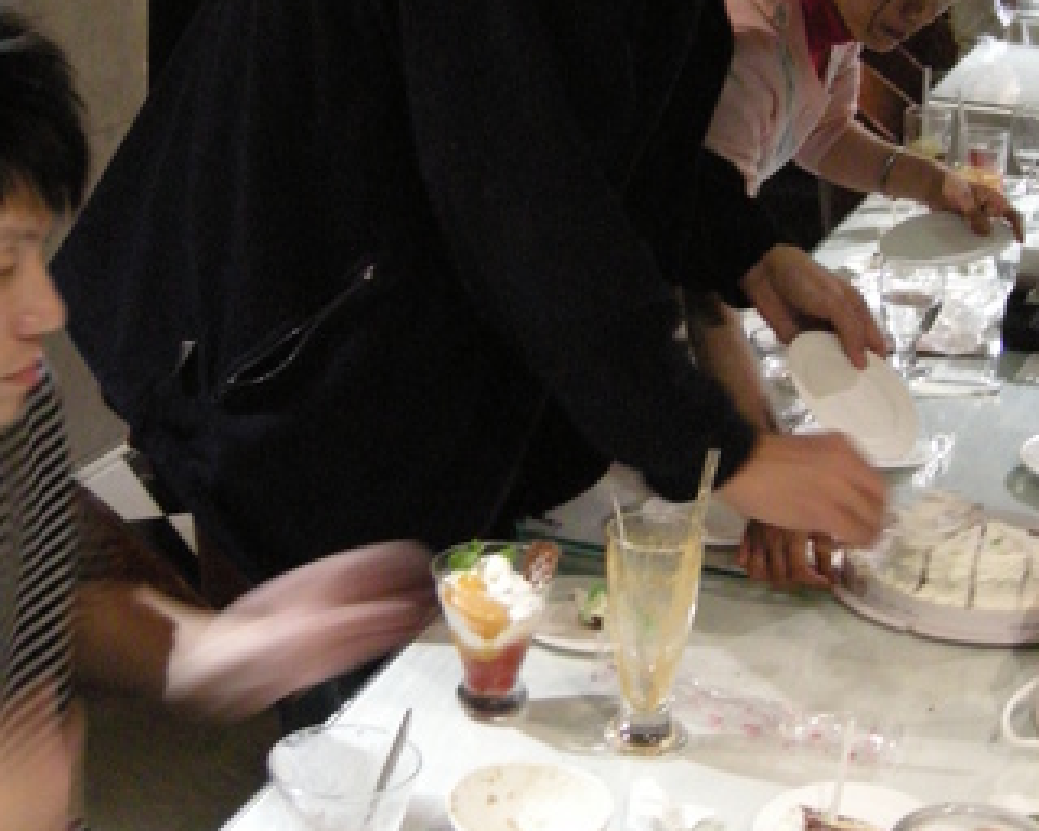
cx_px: 666
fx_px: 2306
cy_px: 282
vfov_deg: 20.4
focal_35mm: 75
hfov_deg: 25.3
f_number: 2.9
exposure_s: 1/11.2
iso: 800
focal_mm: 8.5
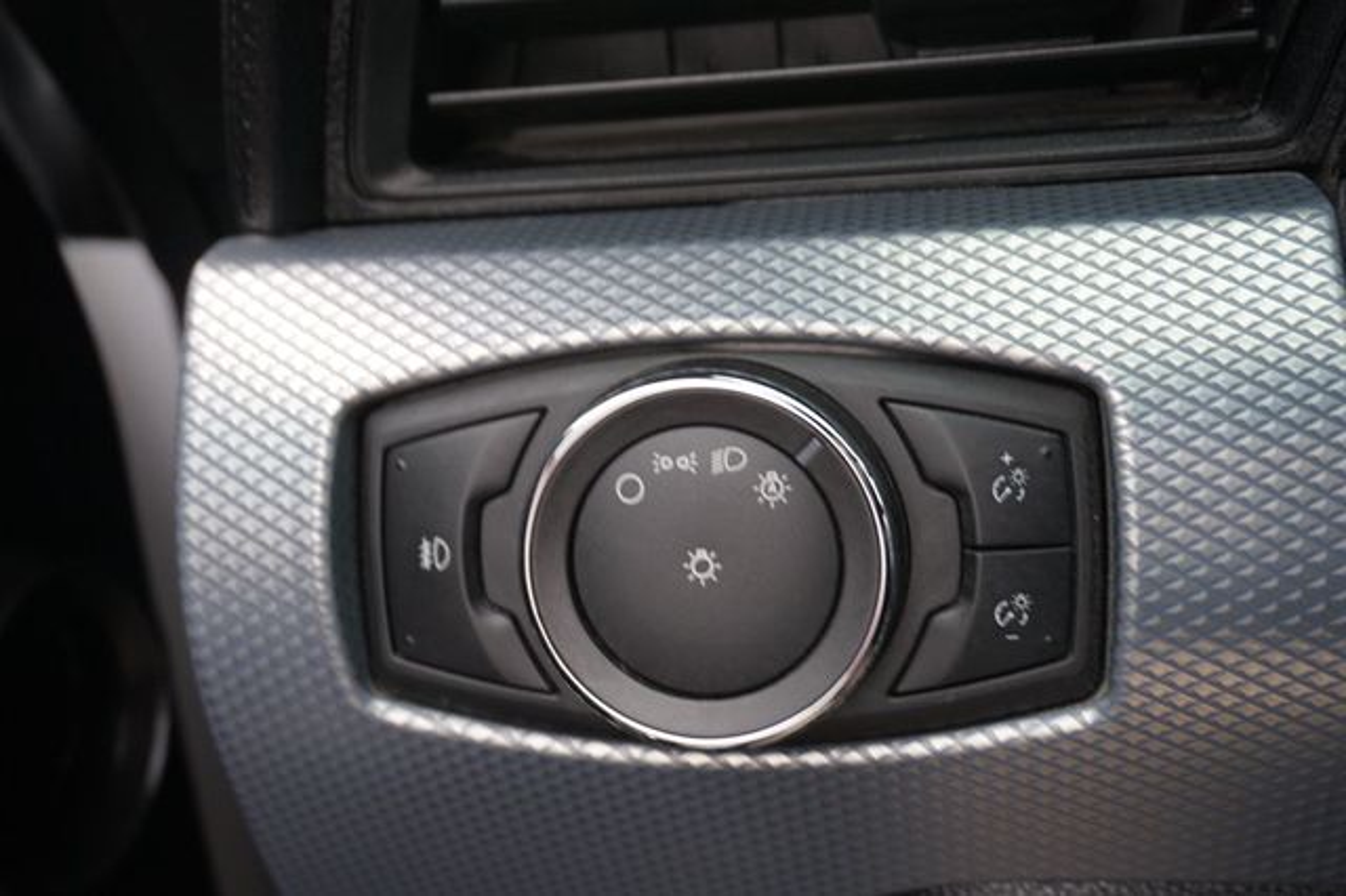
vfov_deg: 31.9
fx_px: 1569
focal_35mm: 42
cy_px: 448
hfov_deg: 46.4
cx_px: 673
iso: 400
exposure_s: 1/60
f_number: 4.5
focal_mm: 28
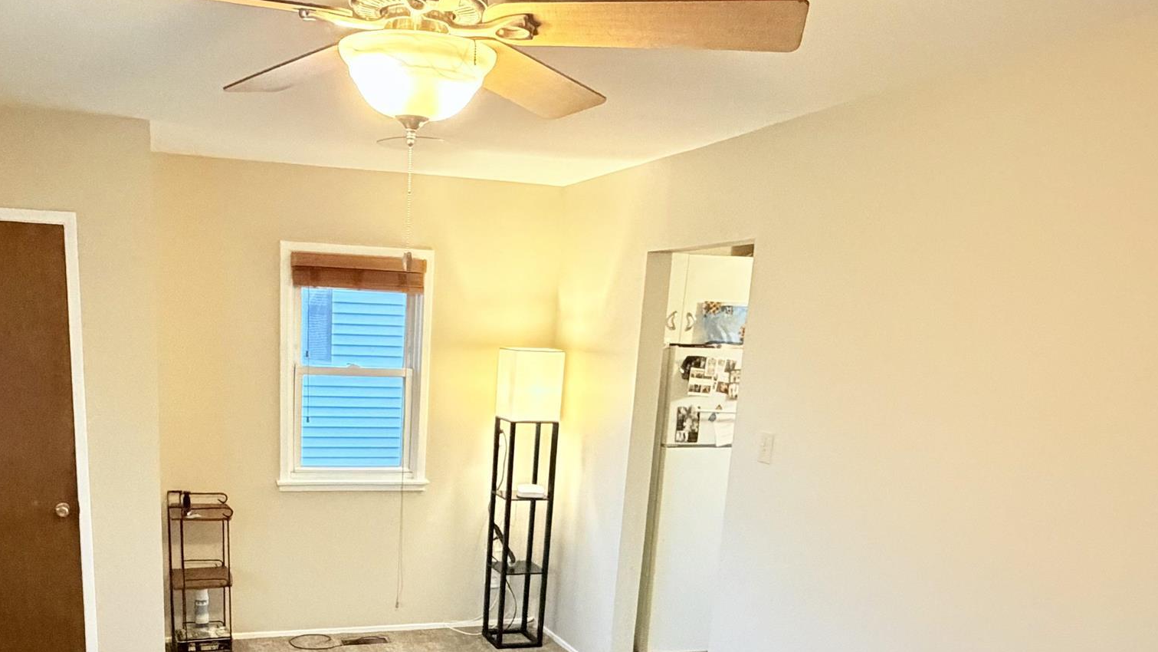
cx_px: 414
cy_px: 568
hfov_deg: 61.5
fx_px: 952
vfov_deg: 35.8
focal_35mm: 31
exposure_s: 1/60
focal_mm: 2.22
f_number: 2.2
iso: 1250
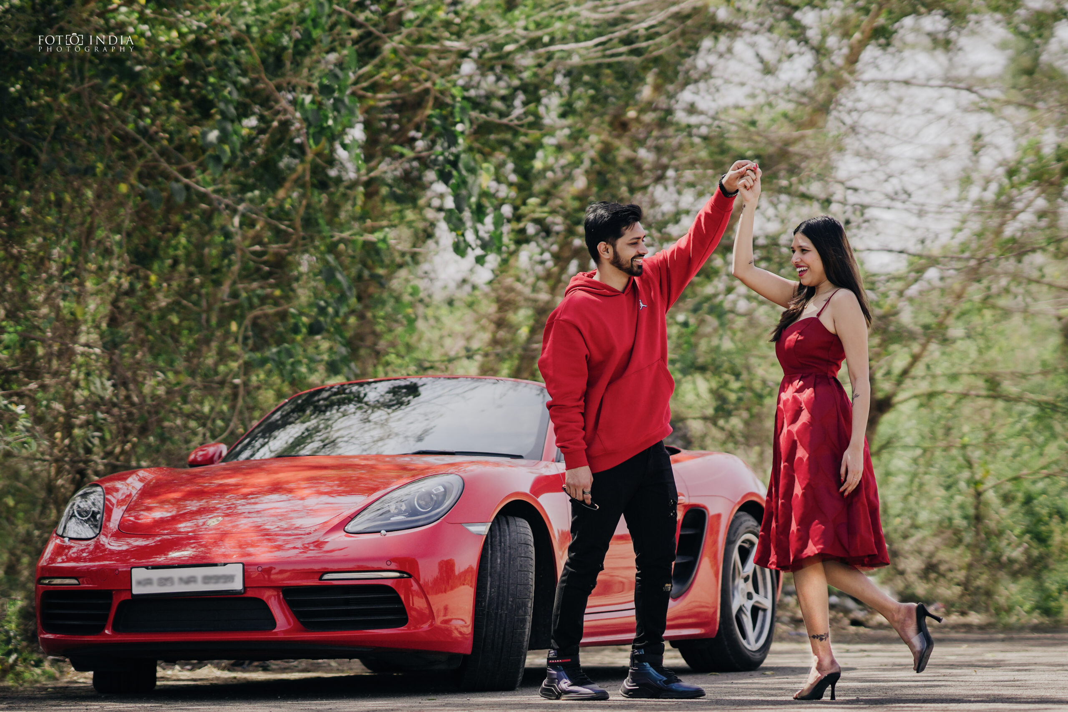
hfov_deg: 23.9
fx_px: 2522
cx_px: 534
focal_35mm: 85
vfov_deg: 16.1
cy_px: 356
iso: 160
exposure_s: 1/4000
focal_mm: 85
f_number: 1.6
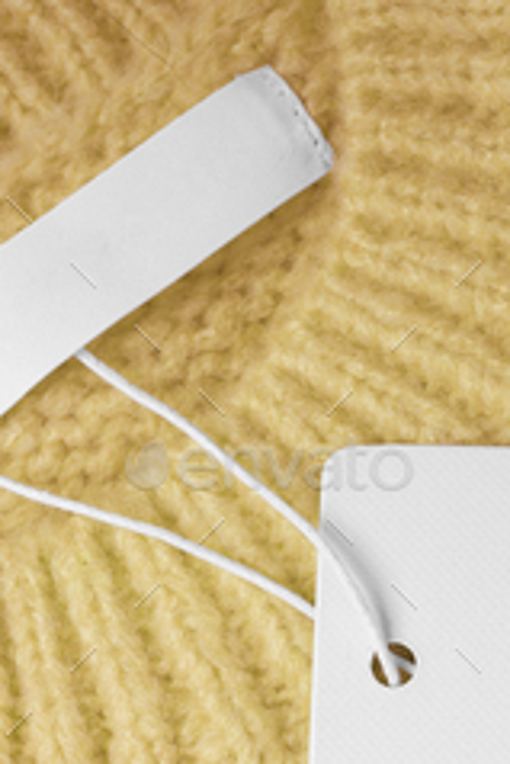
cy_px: 615
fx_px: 2631
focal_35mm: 124
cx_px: 741
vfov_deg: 16.4
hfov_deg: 10.7
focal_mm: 50
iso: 100
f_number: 8
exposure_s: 1/160
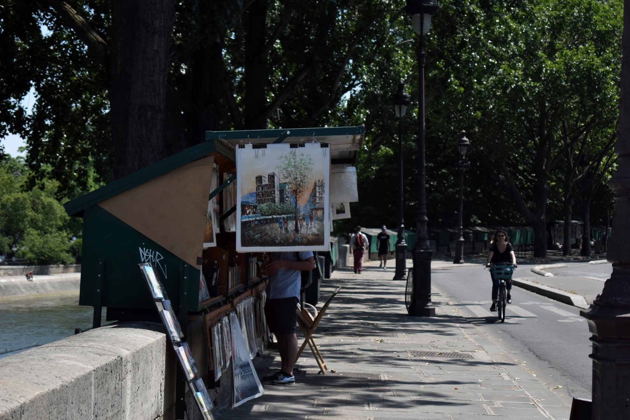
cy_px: 210
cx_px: 315
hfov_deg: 24.6
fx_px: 1444
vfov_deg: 16.6
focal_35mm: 82
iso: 450
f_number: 5.6
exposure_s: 1/1000
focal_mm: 55
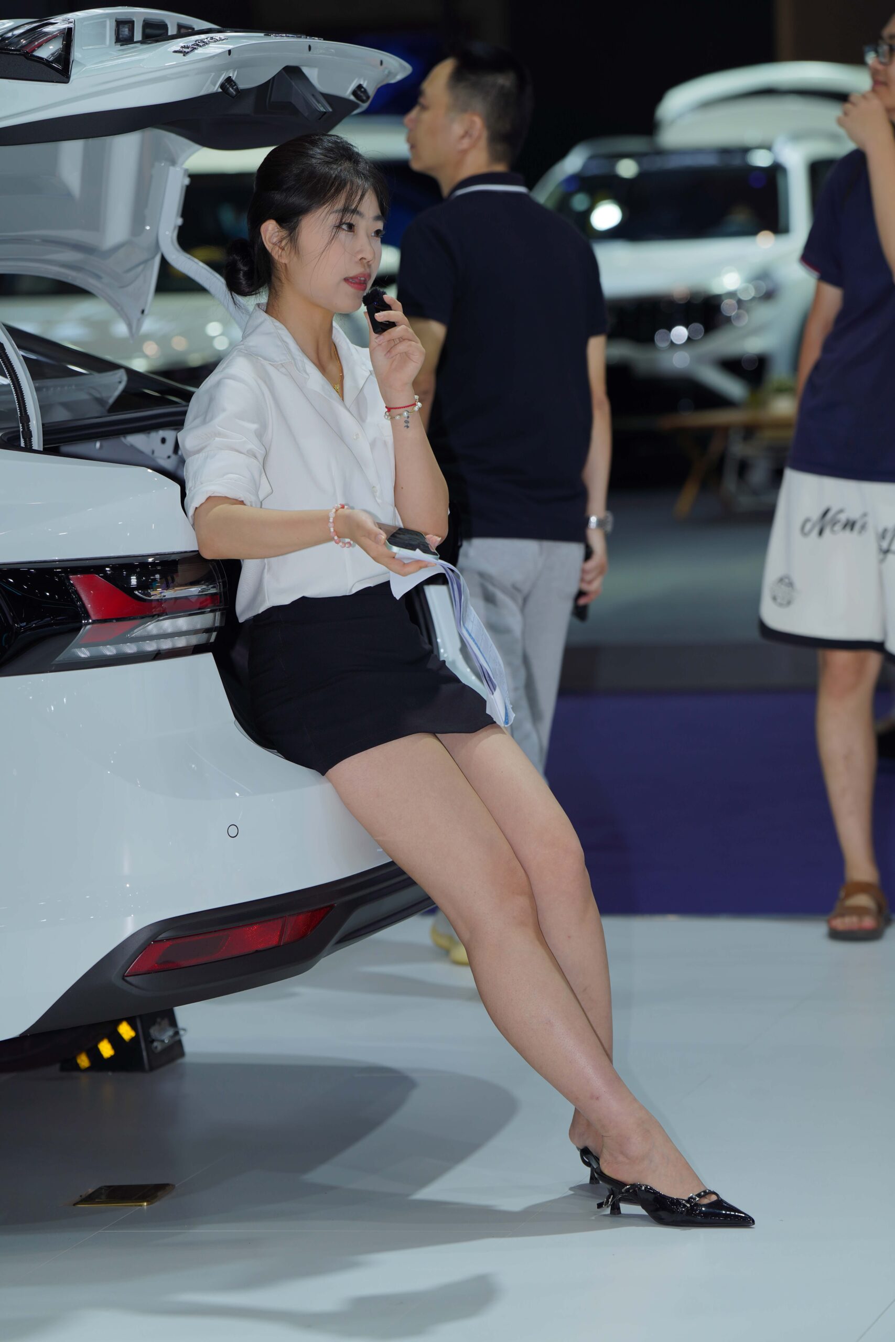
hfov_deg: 10.4
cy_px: 671
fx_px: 4921
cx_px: 448
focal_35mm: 132
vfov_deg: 15.5
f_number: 4
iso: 100
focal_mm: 132
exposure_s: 1/160
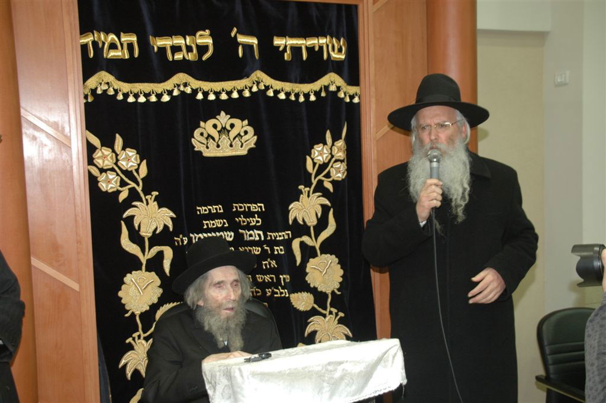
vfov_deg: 34.2
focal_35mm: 39
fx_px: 656
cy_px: 202
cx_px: 303
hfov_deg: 49.6
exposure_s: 1/60
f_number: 5
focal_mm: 26
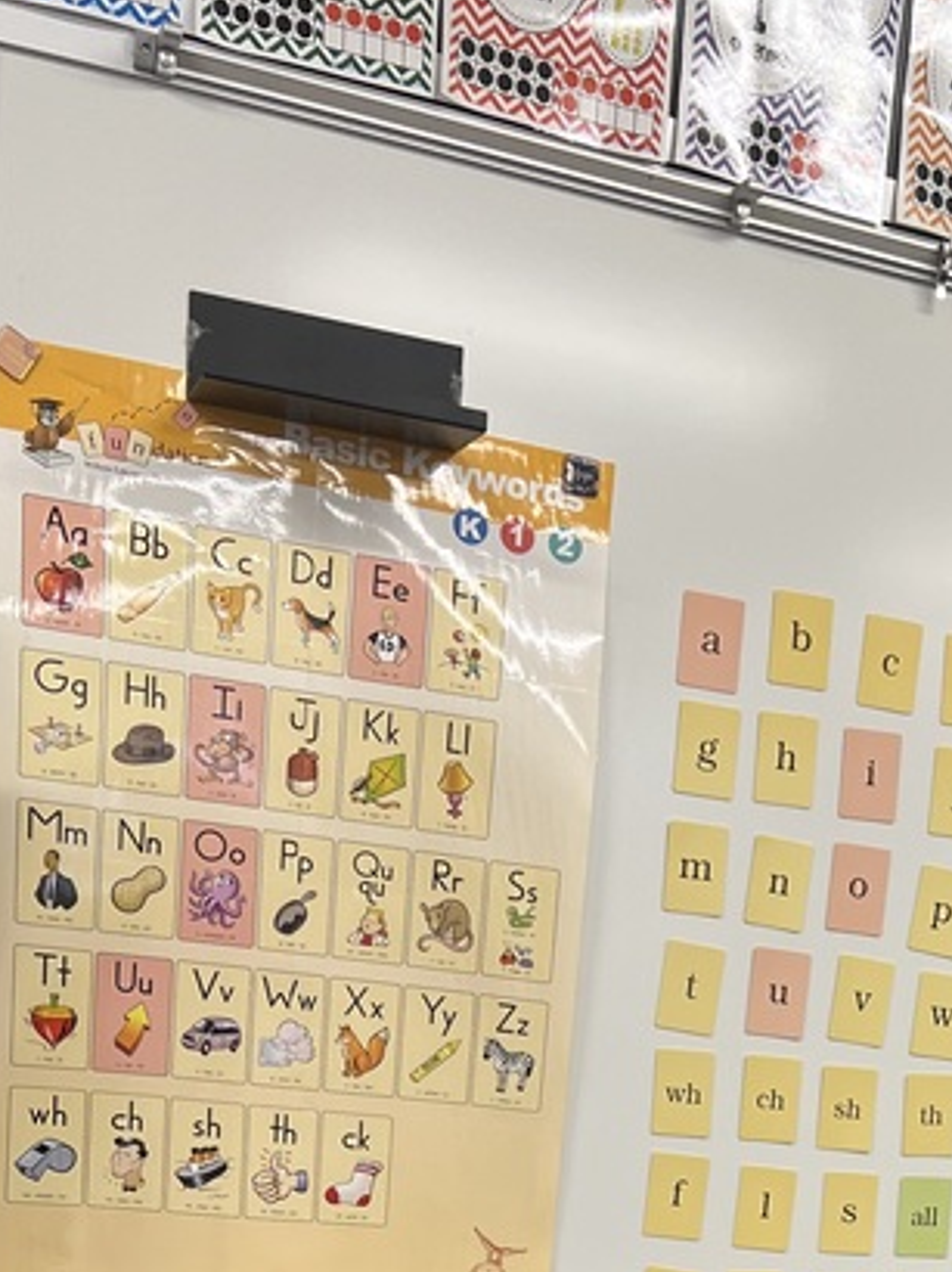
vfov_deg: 26.7
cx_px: 958
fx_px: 2386
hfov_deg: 21.7
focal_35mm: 65
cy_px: 1495
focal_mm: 5.7
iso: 80
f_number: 1.5
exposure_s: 1/90
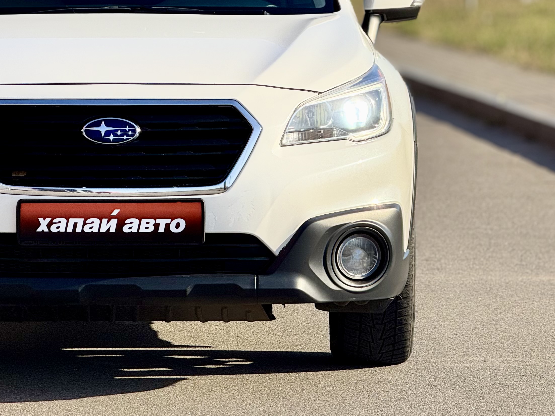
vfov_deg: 6.8
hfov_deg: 9.0
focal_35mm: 219
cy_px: 78
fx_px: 3511
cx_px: 113
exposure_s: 1/1004
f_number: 2.8
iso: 50
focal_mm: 15.66
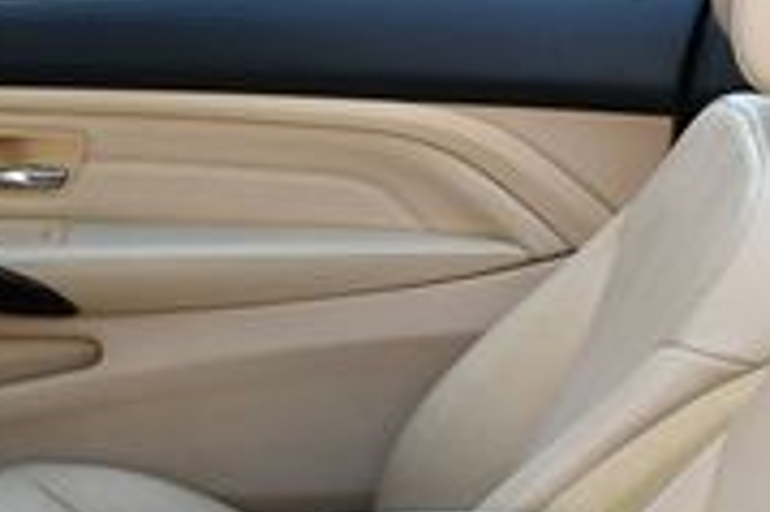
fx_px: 2757
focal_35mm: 129
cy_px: 706
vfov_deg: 10.3
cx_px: 245
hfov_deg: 15.9
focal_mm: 18
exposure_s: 1/250
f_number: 5
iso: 400
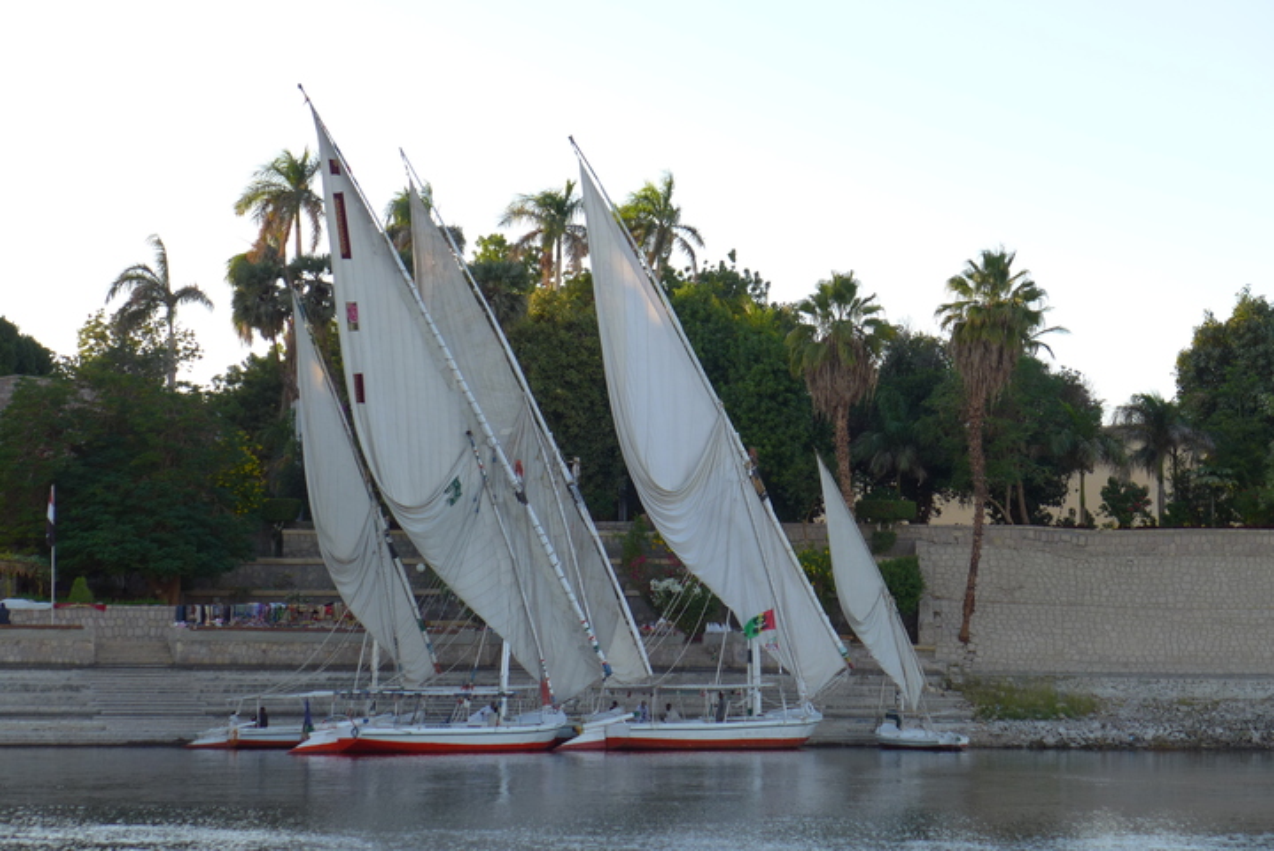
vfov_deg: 17.1
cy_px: 426
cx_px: 637
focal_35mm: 80
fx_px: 2832
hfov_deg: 25.4
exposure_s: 1/320
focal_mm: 15.7
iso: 80
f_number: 2.8
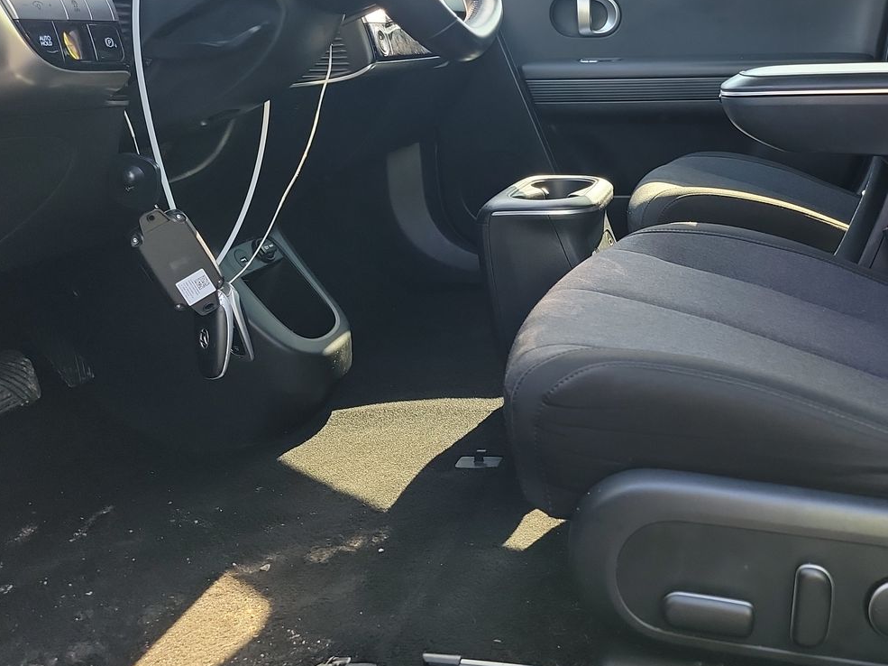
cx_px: 672
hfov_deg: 46.1
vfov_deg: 36.0
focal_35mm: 39
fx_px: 1000
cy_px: 174
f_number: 1.8
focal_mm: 6.7
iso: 72
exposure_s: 1/59
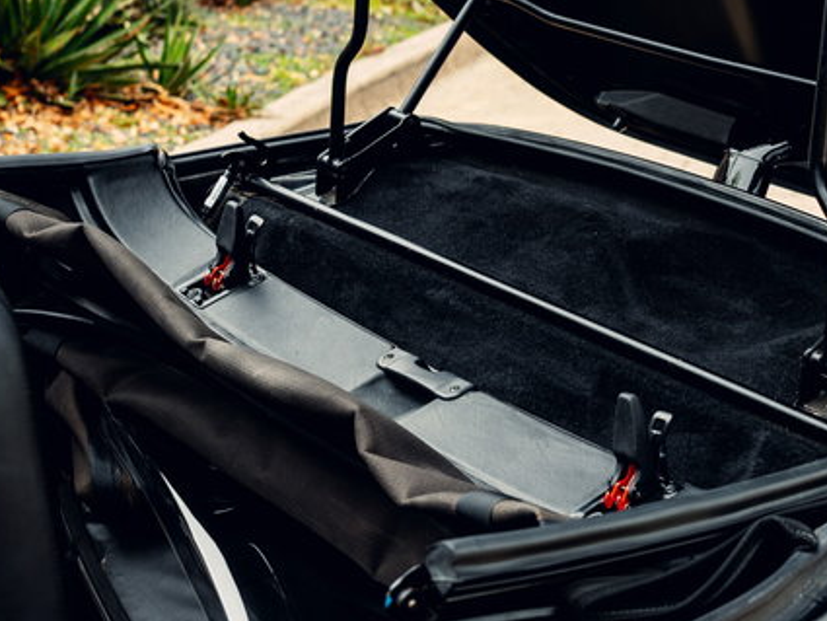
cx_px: 660
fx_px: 1936
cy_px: 260
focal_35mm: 81
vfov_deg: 18.2
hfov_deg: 23.8
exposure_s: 1/50
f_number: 4
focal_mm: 35
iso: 200
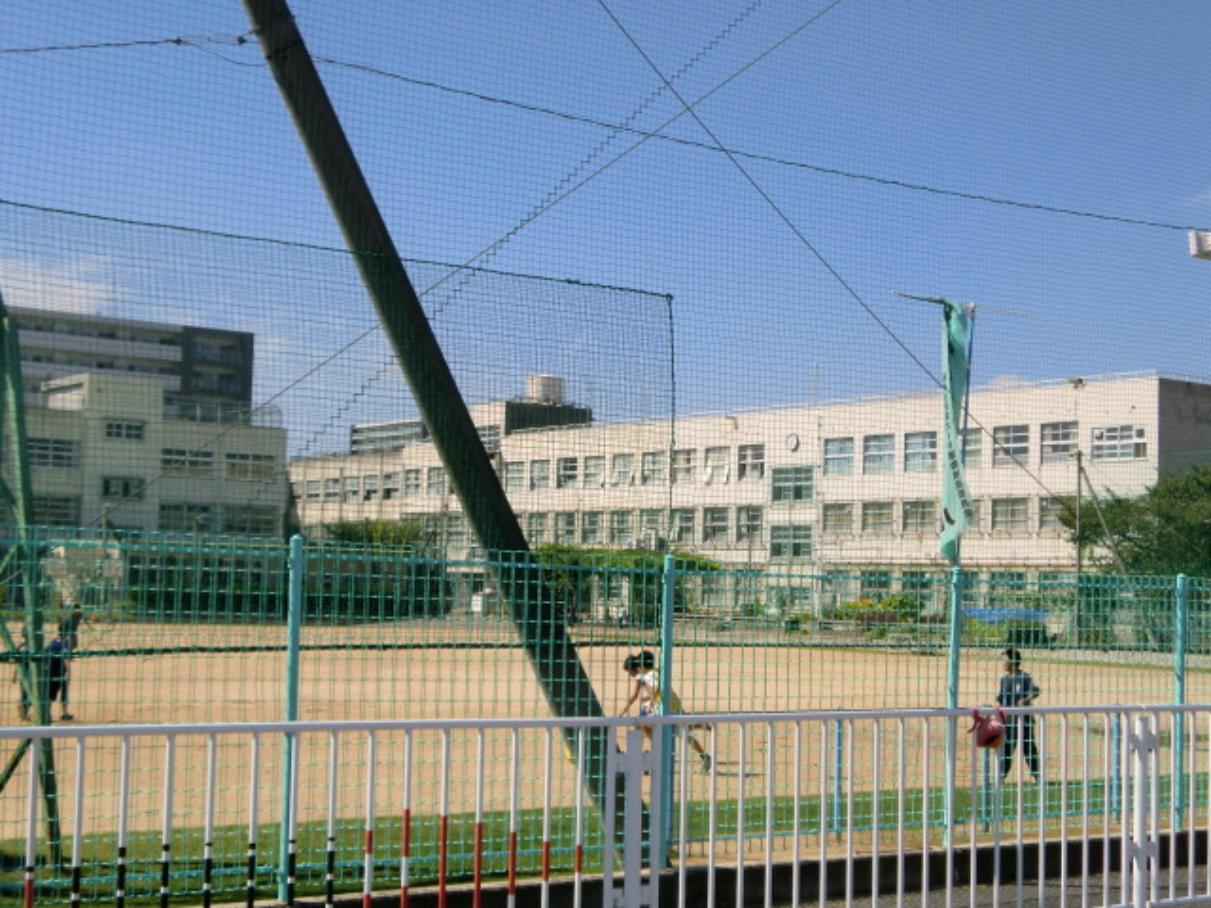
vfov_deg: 28.0
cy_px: 454
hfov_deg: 36.8
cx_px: 606
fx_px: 1819
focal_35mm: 52
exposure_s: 1/800
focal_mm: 9.3
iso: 64
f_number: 3.7
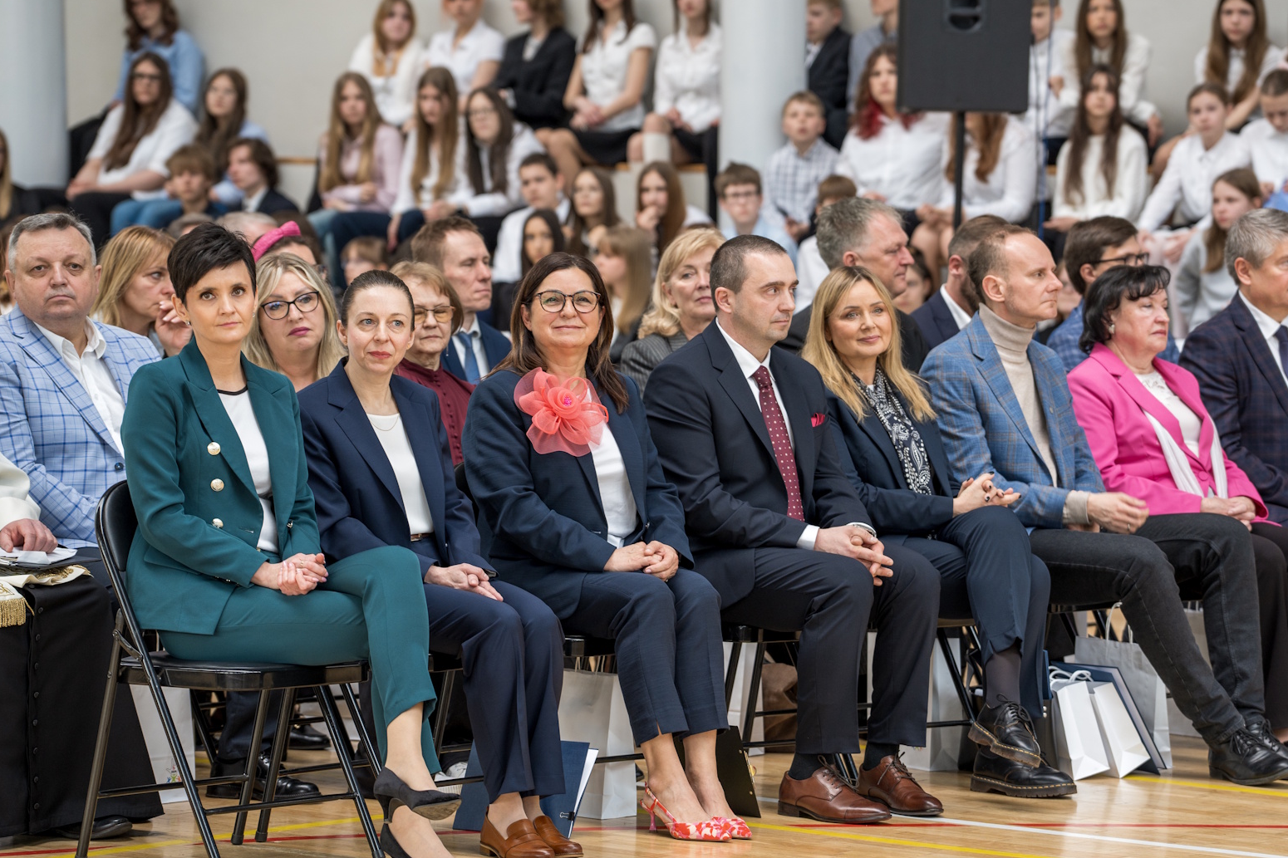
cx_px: 747
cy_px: 521
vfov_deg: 9.0
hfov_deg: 13.5
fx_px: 5434
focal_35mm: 152
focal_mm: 117.7
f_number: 3.5
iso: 200
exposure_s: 1/125
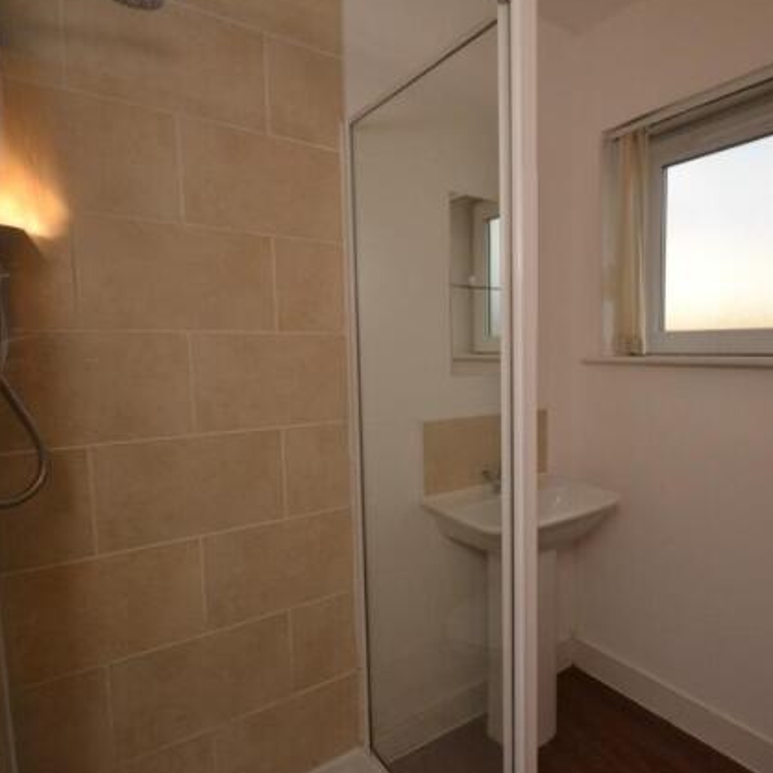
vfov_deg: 74.8
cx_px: 556
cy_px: 391
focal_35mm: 20
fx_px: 505
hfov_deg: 71.0
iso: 1600
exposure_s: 1/200
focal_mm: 10
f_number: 8
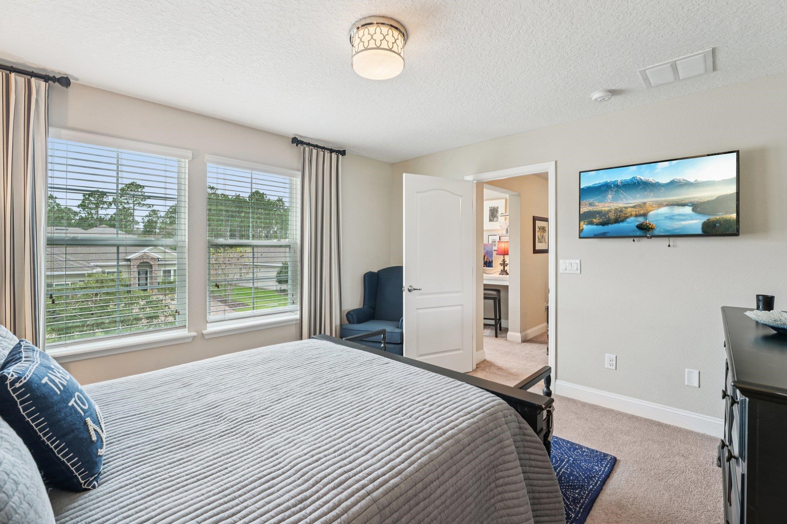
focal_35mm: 15
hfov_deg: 99.3
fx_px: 334
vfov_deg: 76.2
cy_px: 262
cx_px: 394
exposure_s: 1/2
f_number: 9
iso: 100
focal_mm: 15.3
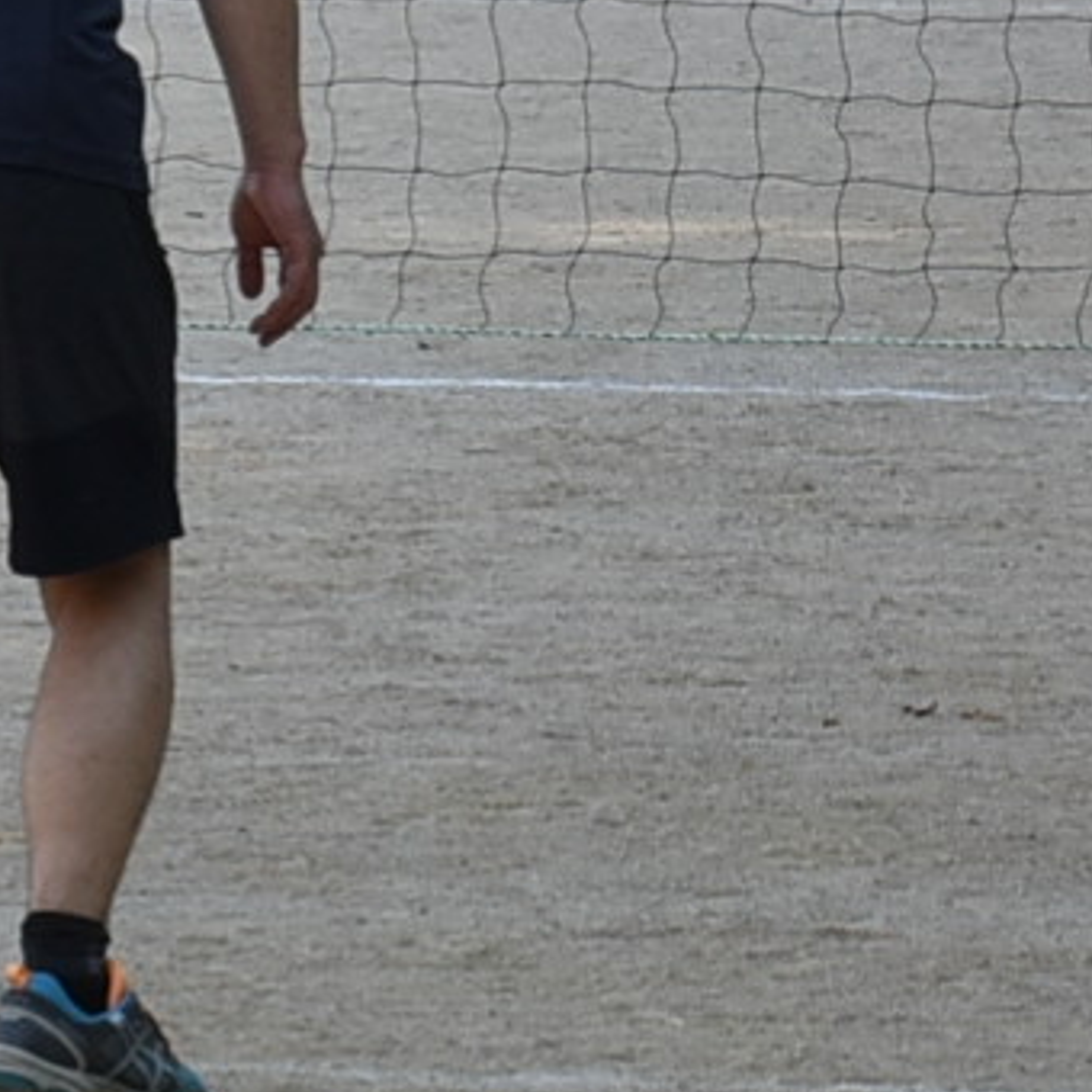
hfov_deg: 2.2
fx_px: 28088
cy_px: 164
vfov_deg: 2.2
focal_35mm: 787
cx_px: 819
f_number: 8
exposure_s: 1/250
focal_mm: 70
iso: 250
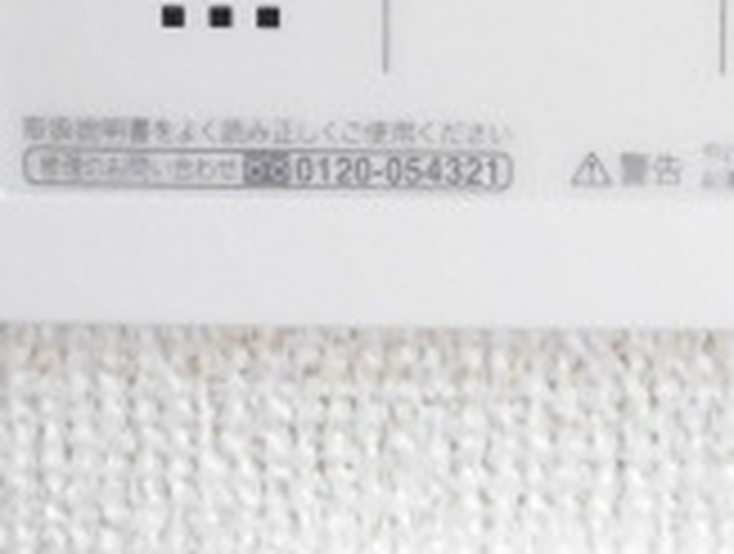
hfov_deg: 20.8
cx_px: 365
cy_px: -401
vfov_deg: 14.2
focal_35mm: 94
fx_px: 1998
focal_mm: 4.3
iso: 800
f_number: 3.1
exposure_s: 1/250
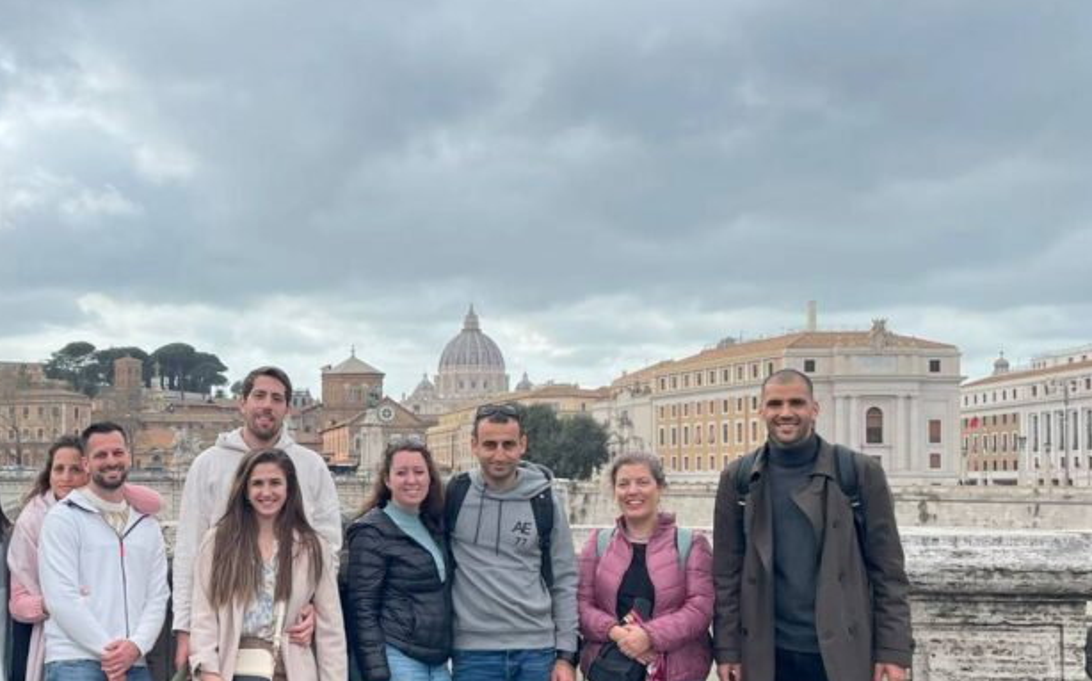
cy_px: 443
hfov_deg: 41.9
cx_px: 244
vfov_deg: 27.8
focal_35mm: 46
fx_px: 1368
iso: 32
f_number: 1.6
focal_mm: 4.2
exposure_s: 1/2053
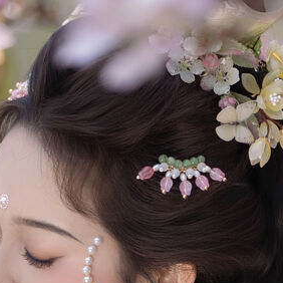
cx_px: 260
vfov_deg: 3.6
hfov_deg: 3.6
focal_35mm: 489
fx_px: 4523
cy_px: 273
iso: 100
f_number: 2.8
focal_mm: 135
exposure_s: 1/1600
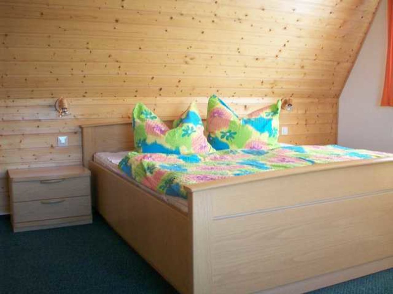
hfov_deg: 50.1
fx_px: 420
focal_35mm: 37
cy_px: 147
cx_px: 196
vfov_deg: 38.7
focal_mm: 6.2
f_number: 2.8
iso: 200
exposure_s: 1/67.5
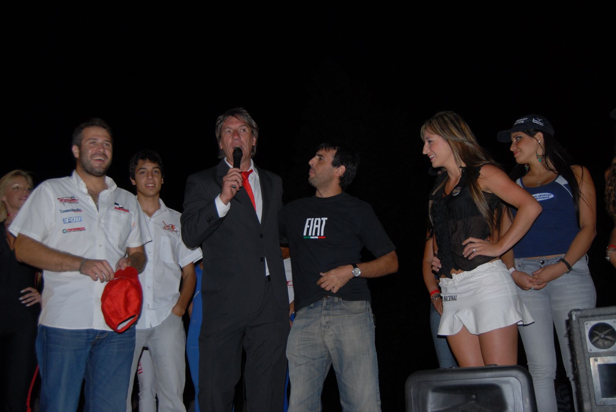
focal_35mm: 36
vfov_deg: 37.0
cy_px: 206
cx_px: 308
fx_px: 617
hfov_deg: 53.1
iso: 250
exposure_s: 1/250
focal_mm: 24
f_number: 3.8
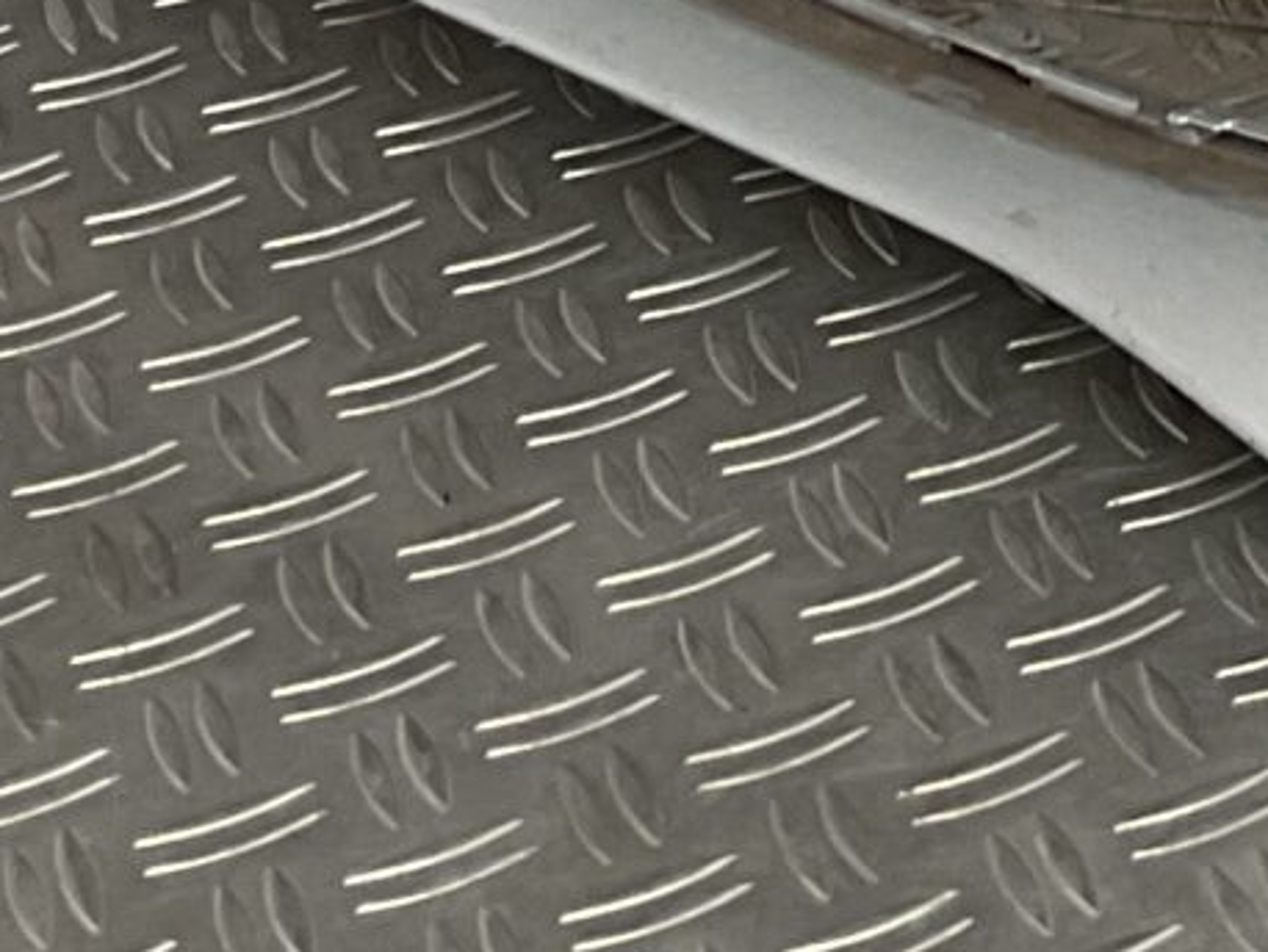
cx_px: 2140
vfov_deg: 8.5
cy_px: -1215
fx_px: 5937
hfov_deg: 11.5
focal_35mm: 162
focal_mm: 3
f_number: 1.8
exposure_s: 1/120
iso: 25
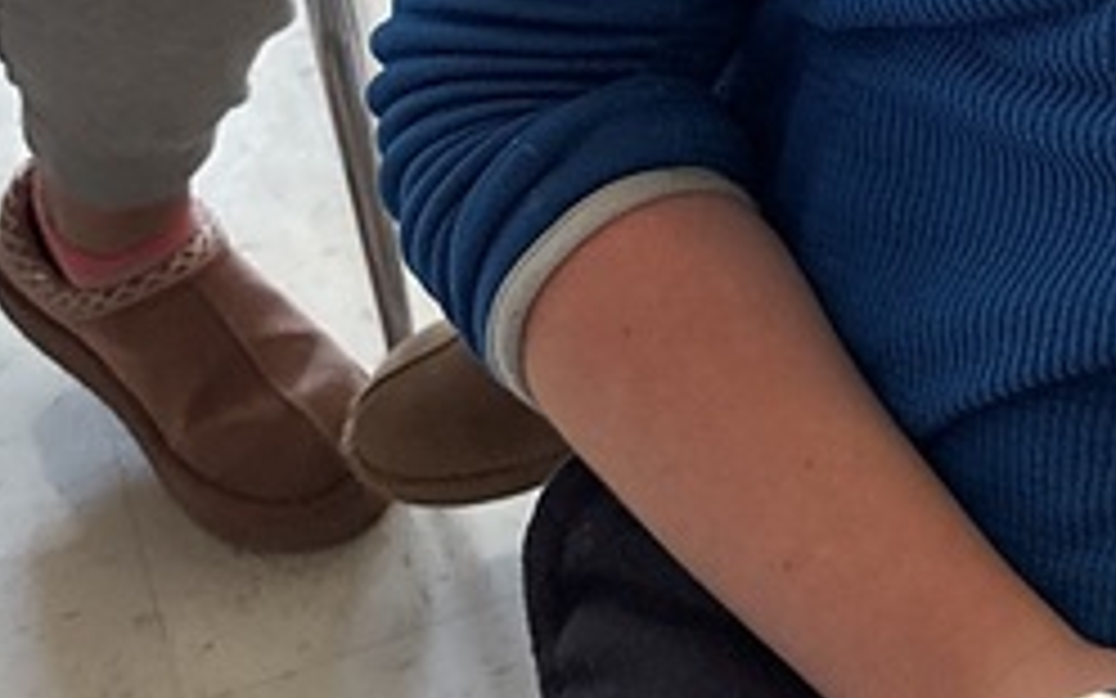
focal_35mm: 114
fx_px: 3467
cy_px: -311
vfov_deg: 11.1
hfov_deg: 17.4
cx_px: 1341
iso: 640
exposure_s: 1/40
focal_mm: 5.96
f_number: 1.6
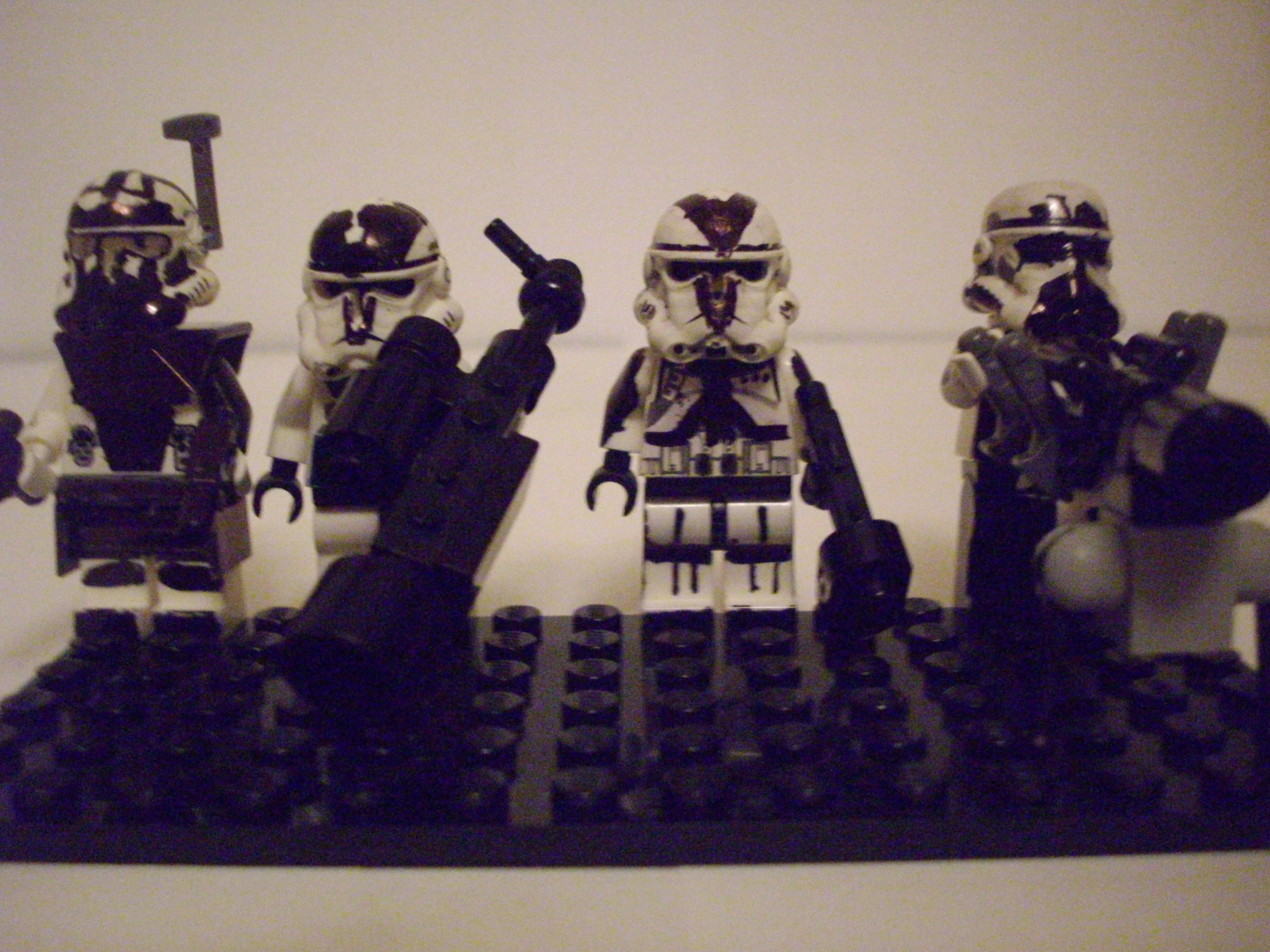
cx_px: 635
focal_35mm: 37
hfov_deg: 50.1
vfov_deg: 38.7
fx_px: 1357
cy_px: 476
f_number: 2.8
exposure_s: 1/30
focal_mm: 6.2
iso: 1000
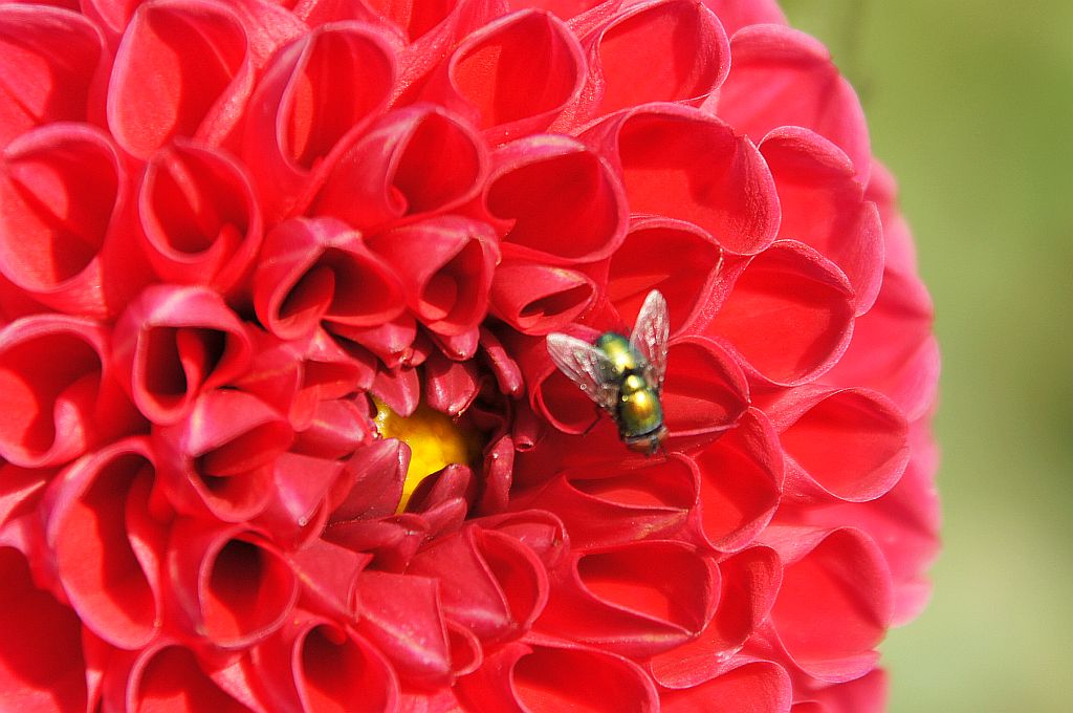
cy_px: 356
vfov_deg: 3.0
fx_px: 13395
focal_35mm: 450
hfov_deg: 4.6
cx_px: 536
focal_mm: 300
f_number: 6.3
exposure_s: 1/500
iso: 320
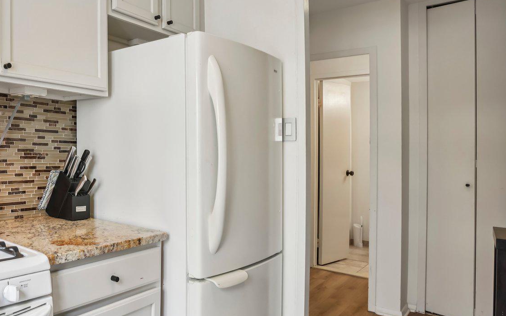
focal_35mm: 28
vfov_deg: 44.5
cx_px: 107
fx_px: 386
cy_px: 145
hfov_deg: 61.4
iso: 100
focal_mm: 10
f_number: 7.1
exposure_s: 1/5
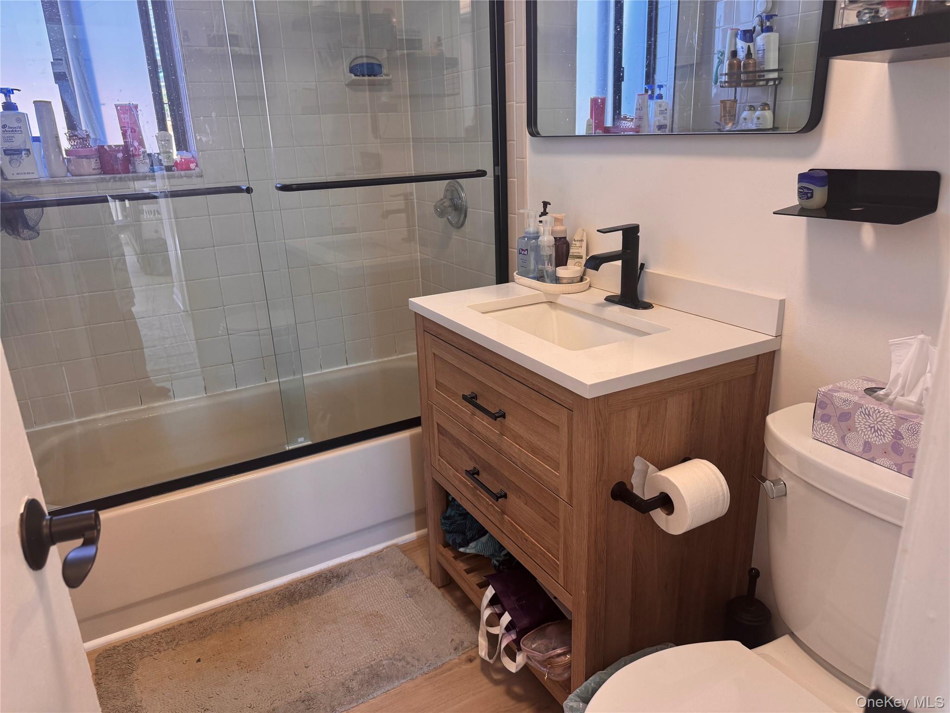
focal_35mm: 24
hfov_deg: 71.6
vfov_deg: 56.8
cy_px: 356
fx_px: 659
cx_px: 475
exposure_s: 1/120
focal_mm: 6.76
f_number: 1.78
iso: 160
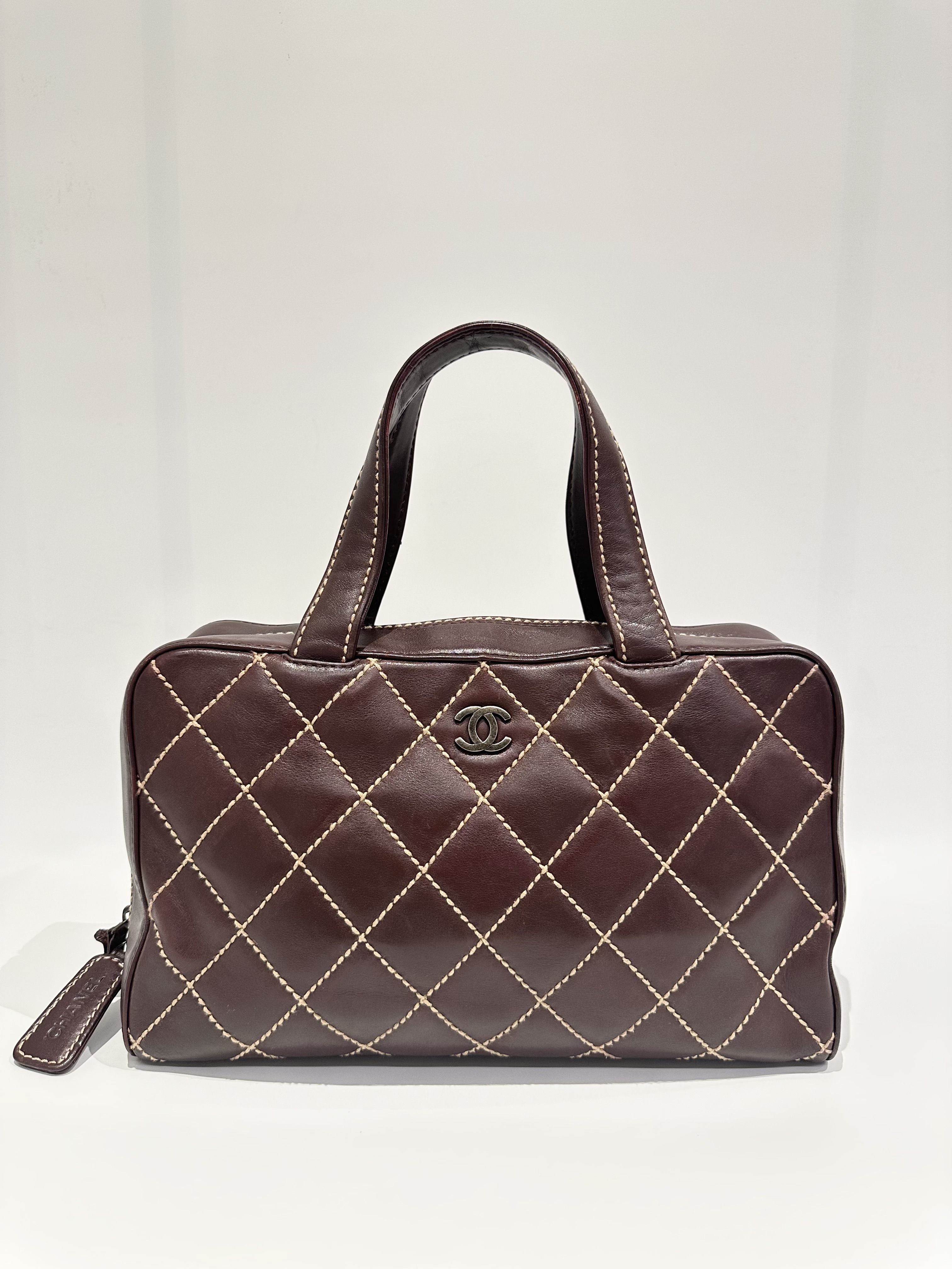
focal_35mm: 24
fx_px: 880
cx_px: 476
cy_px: 634
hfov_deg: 56.8
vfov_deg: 71.6
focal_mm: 6.86
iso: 160
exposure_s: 1/50
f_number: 1.78
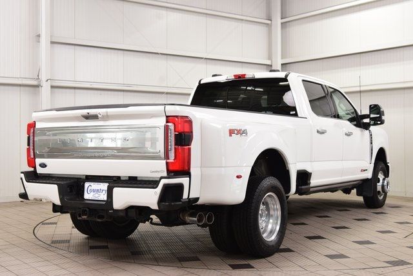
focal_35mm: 51
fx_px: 585
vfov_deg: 26.5
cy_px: 138
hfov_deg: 38.9
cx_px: 206
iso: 1250
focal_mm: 34
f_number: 8
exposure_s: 1/60
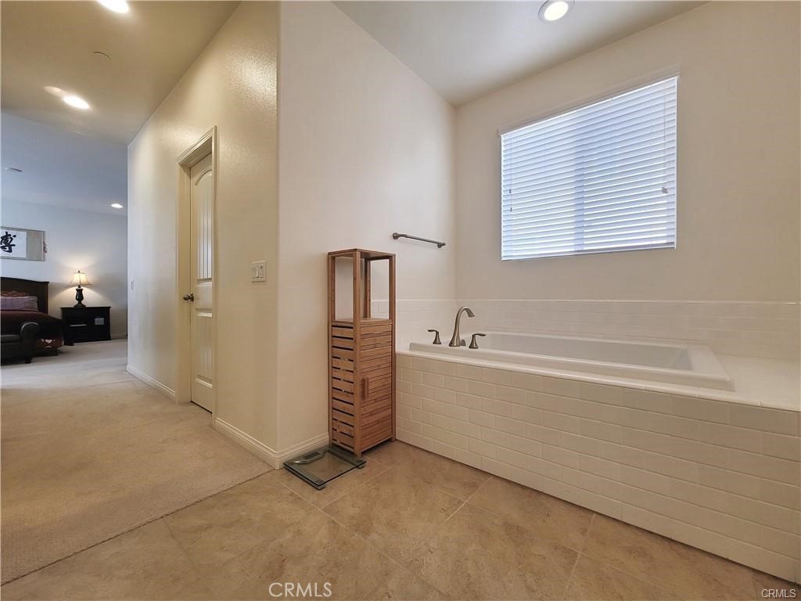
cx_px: 400
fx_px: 301
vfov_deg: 89.9
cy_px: 300
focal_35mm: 13
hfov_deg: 106.2
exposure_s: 1/120
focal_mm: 2.2
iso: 100
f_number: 2.2
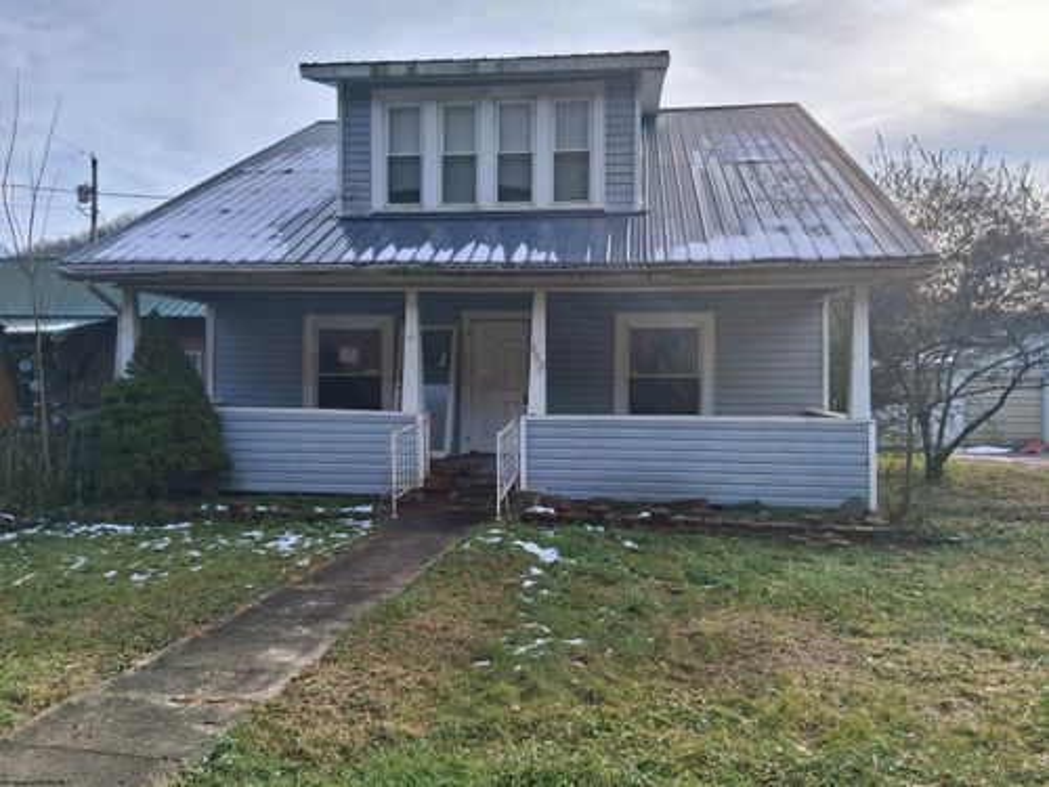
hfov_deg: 67.3
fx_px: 788
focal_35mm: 26
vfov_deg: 53.1
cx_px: 524
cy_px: 394
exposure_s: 1/668
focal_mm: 3.98
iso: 25
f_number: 1.8
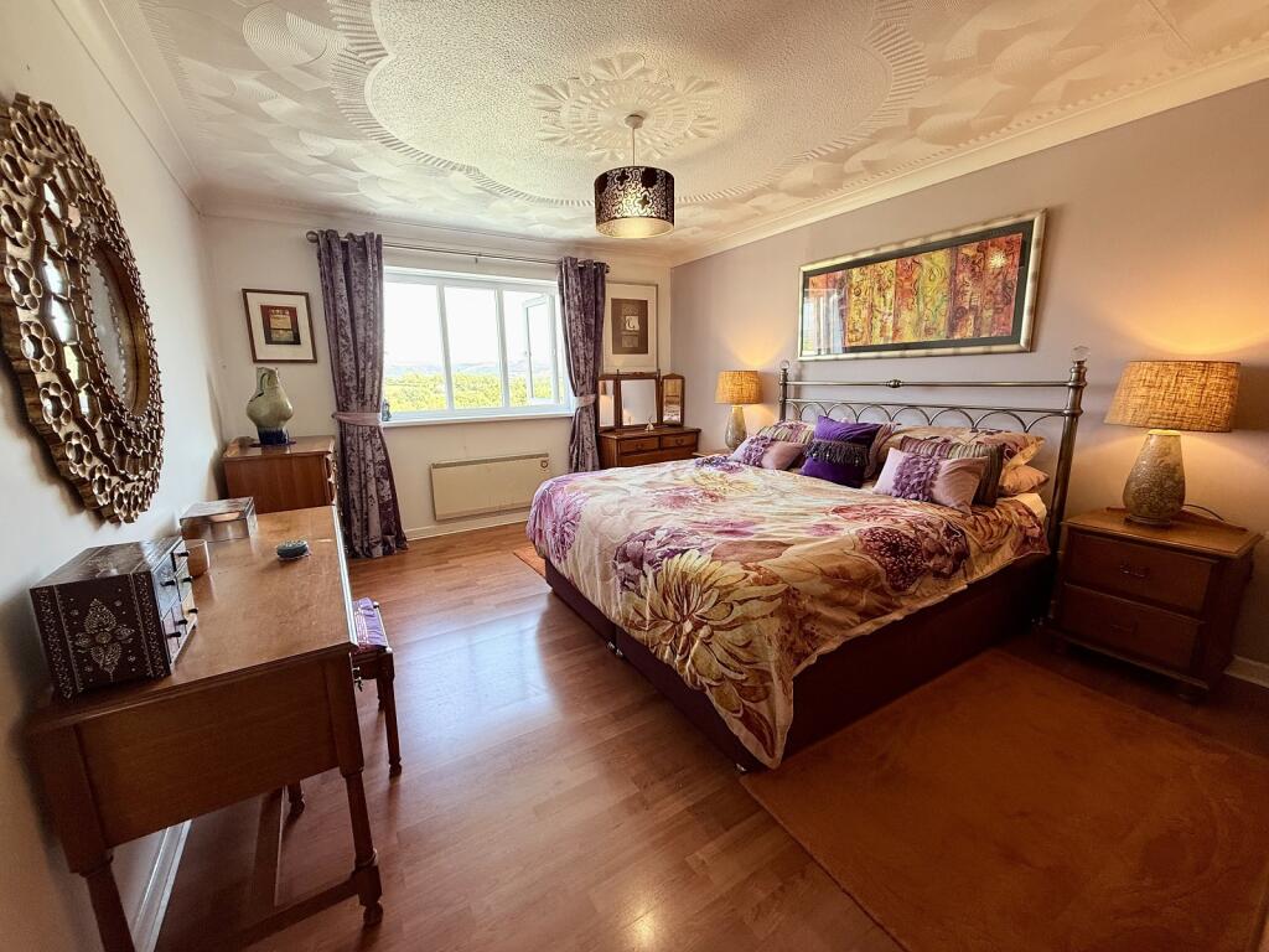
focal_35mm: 14
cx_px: 634
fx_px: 513
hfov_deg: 102.1
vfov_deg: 85.7
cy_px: 476
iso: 125
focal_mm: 2.2
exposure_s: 1/100
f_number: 2.2
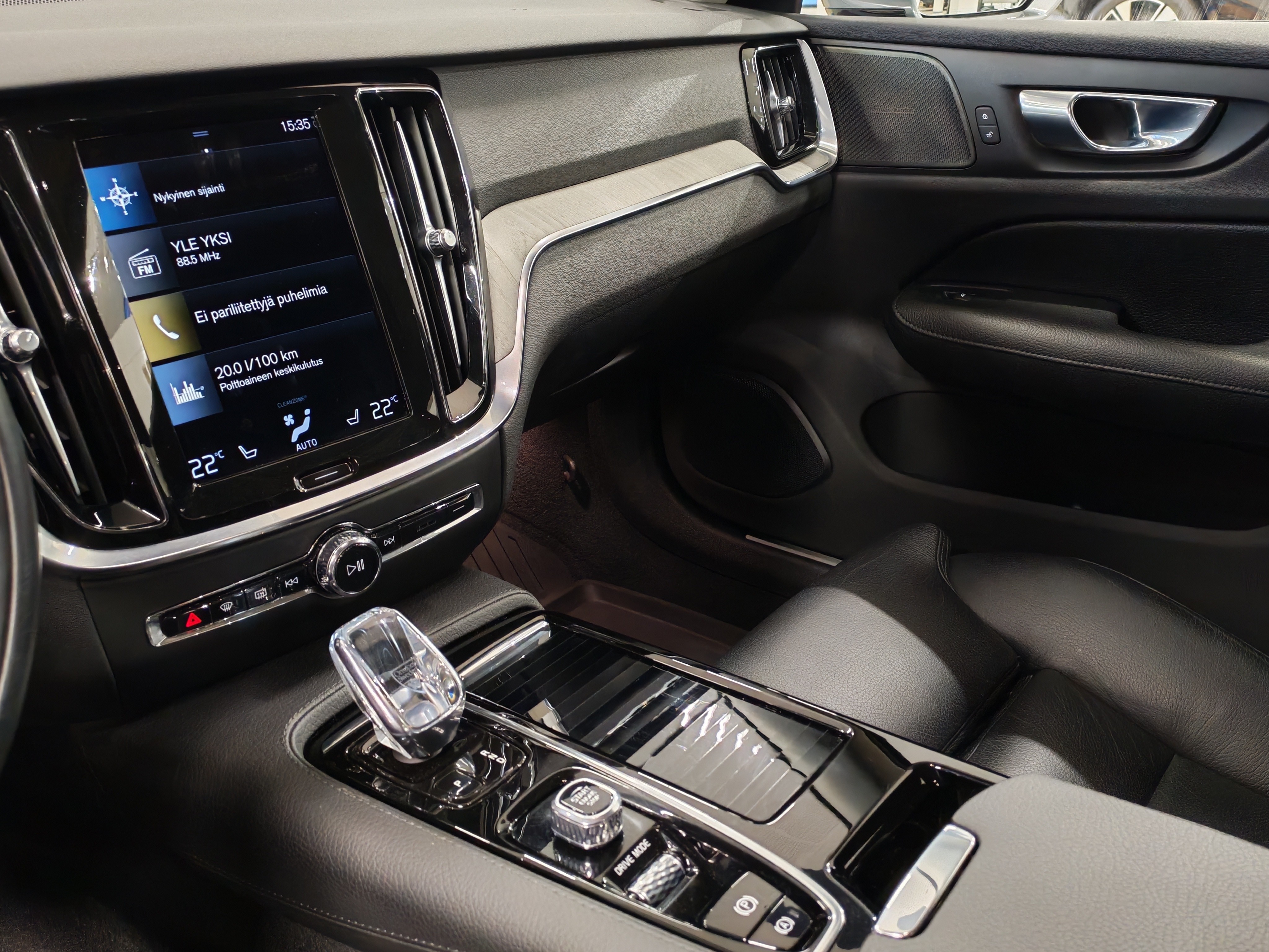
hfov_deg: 56.8
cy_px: 476
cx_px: 634
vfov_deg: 44.2
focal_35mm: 32
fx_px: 1173
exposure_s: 1/33
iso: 2000
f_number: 1.9
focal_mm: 6.12
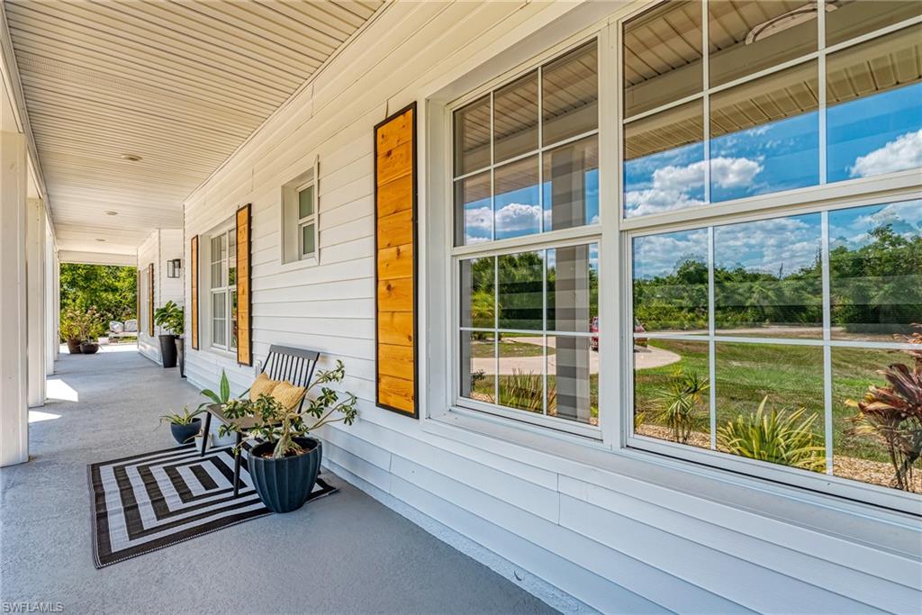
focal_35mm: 17
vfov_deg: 70.5
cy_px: 308
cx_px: 461
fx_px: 435
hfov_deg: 93.3
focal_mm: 17
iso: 100
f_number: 7.1
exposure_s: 1/1000
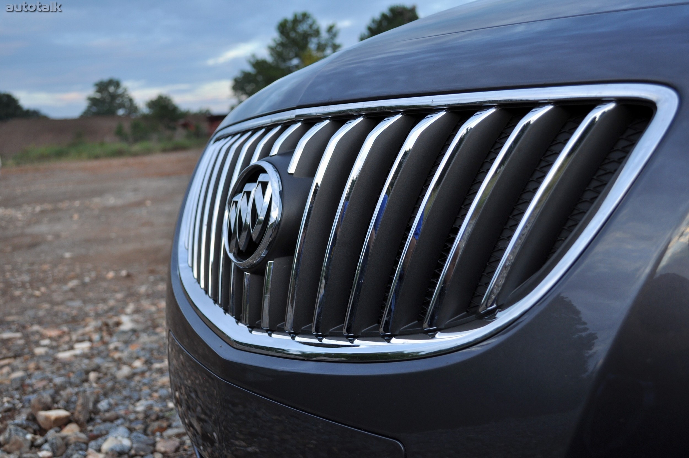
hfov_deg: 49.6
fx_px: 746
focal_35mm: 39
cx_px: 344
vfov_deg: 34.1
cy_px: 229
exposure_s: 1/80
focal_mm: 26
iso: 200
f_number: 4.2
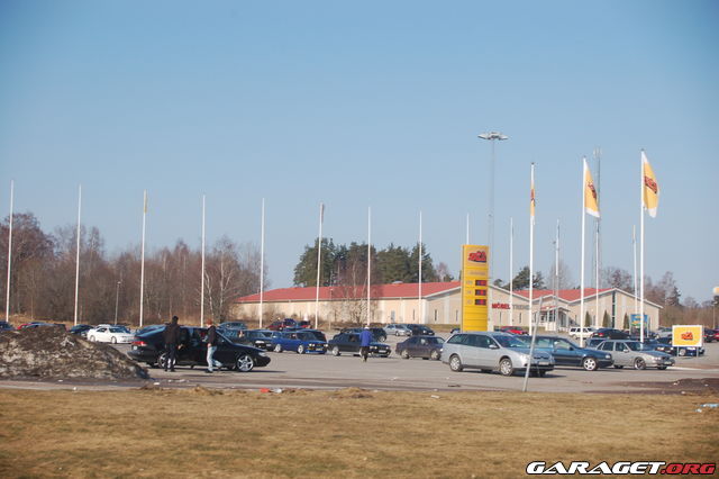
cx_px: 360
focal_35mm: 75
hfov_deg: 27.0
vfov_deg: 18.2
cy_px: 240
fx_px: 1497
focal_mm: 50
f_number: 10
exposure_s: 1/400
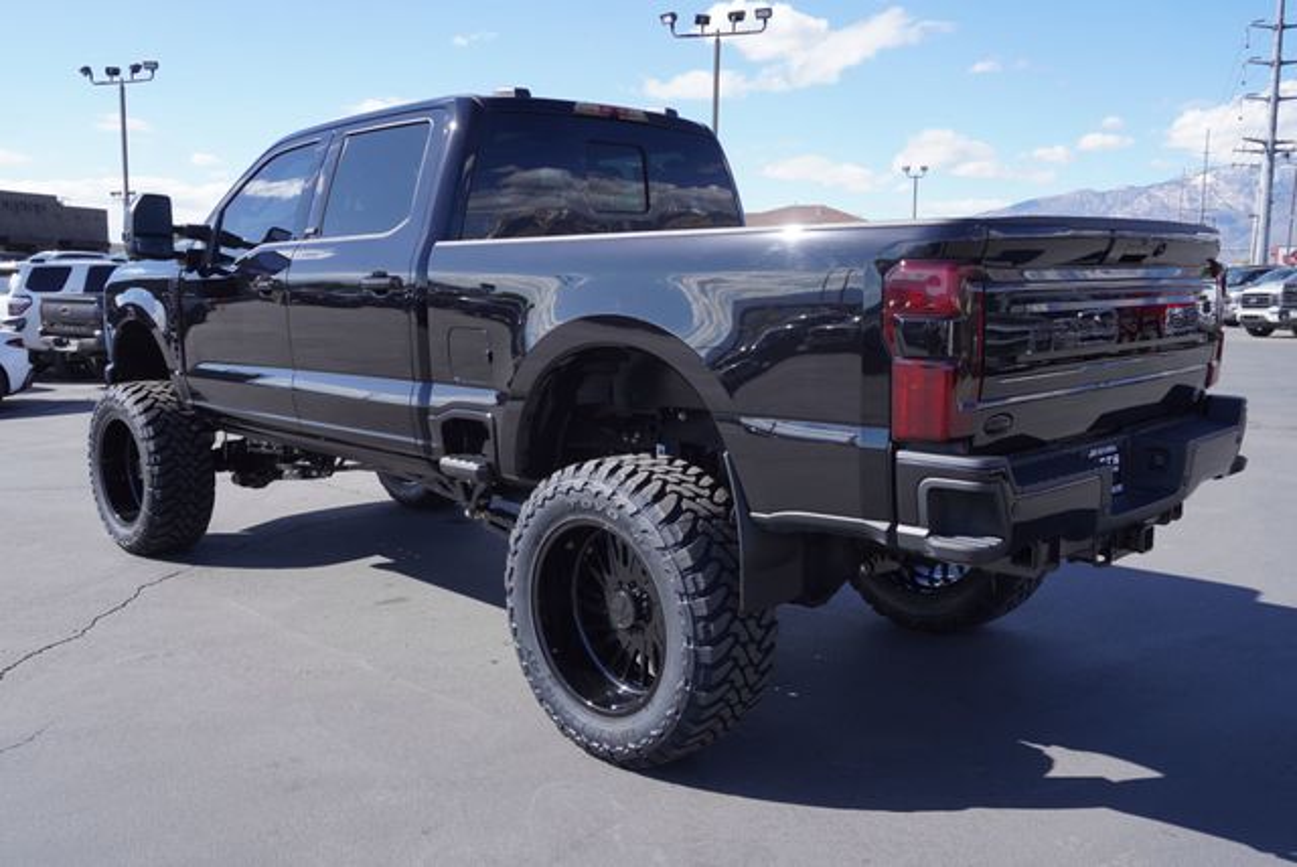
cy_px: 434
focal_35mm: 32
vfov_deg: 41.8
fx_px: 1136
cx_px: 648
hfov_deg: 59.4
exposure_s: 1/200
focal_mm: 21
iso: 100
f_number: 6.3
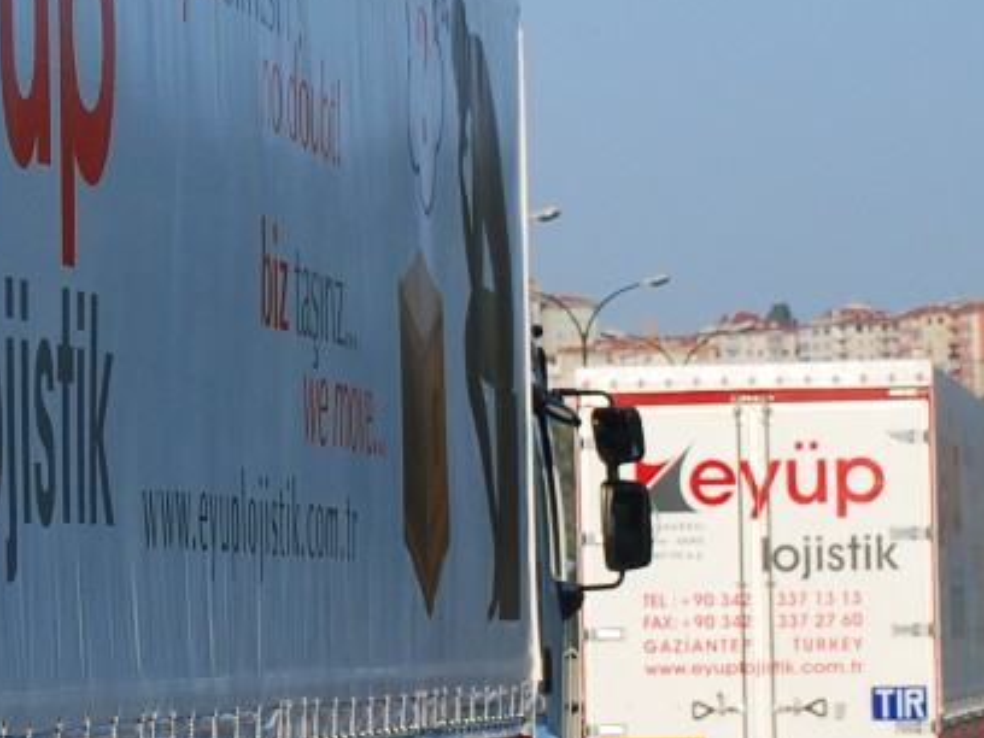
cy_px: 321
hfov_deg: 7.2
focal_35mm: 274
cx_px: -20
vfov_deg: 5.4
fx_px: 7789
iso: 100
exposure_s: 1/250
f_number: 8
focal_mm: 48
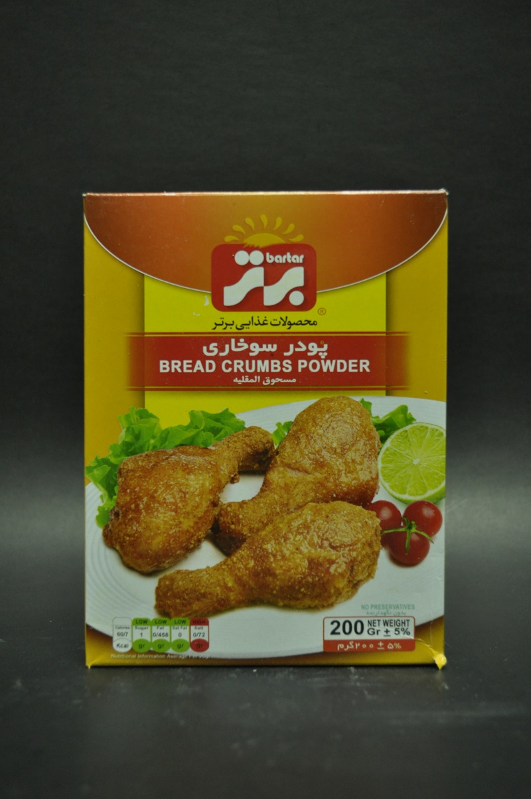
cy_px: 400
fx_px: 931
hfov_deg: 31.8
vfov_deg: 46.4
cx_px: 266
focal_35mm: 42
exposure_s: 1/80
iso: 1000
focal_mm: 28
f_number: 4.5
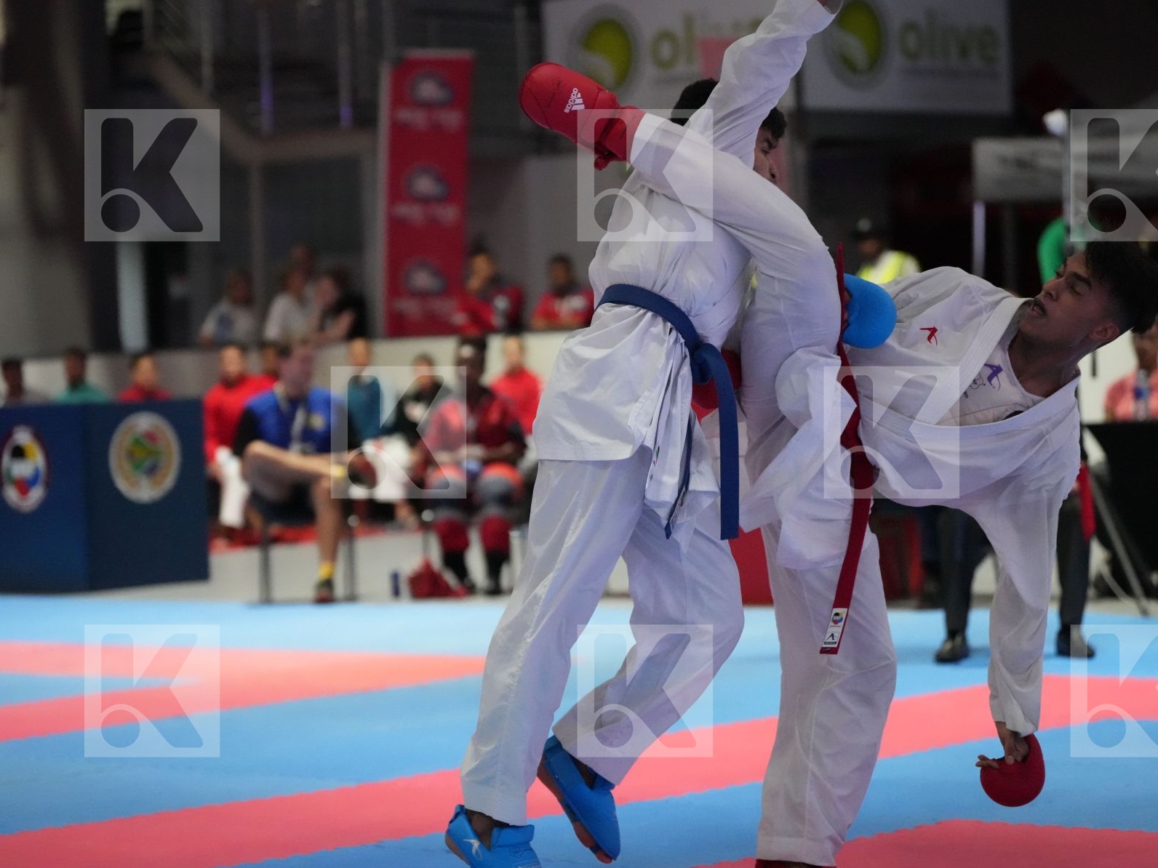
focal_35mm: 112
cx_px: 645
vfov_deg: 13.2
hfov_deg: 17.6
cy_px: 433
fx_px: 3747
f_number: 2.8
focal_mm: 103
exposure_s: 1/800
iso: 12800
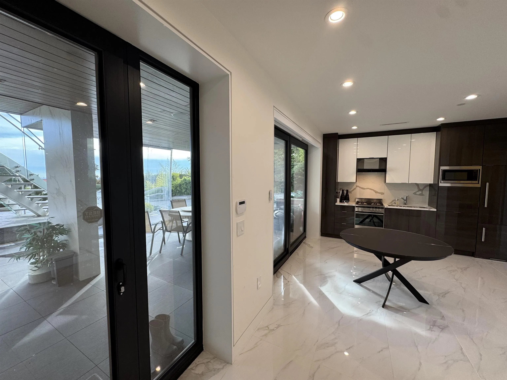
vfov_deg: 85.7
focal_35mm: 14
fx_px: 205
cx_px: 254
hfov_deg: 102.1
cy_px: 190
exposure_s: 1/120
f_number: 2.2
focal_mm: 2.22
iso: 80
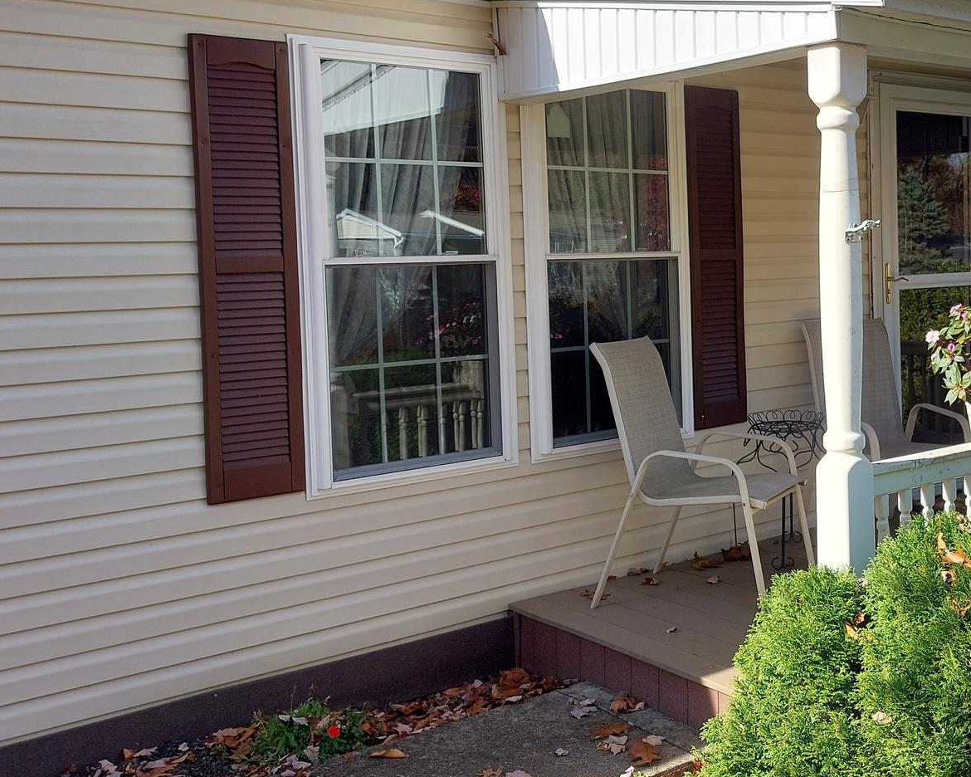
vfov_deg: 36.4
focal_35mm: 41
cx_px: 822
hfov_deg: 42.1
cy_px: 316
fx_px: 1178
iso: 25
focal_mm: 5.23
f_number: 1.8
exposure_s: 1/474
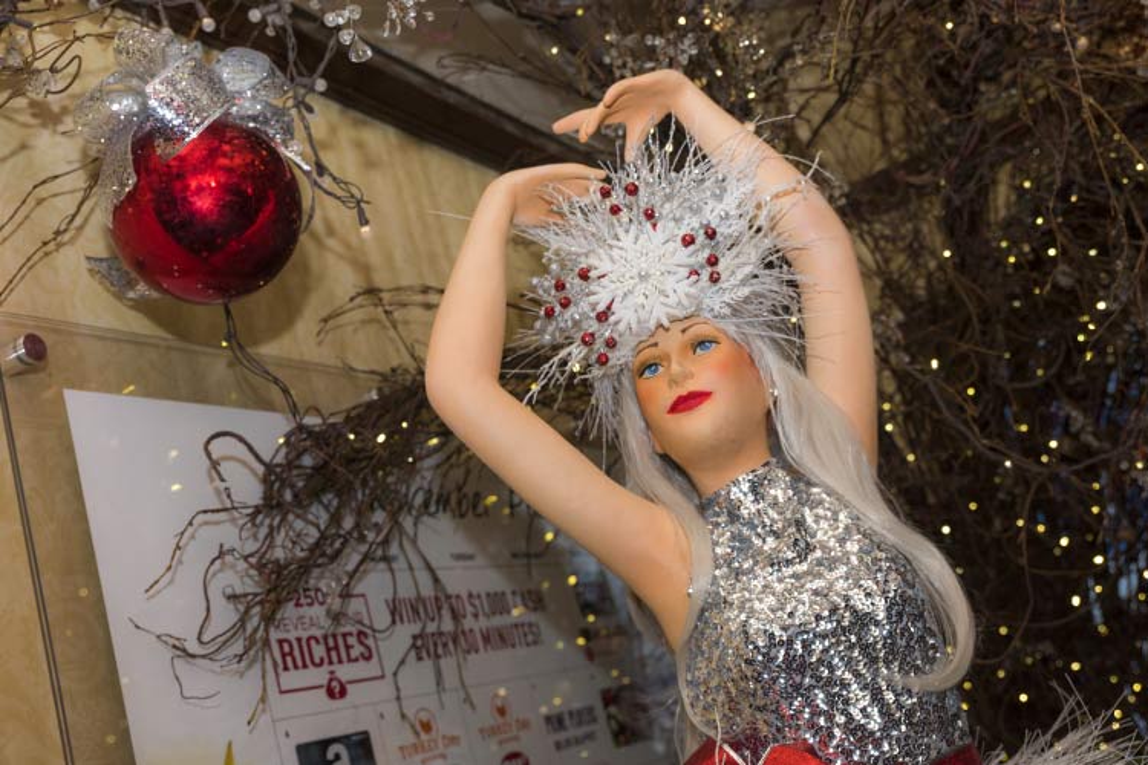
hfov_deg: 48.5
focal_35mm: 40
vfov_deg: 33.4
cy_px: 382
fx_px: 1275
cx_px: 574
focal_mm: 40
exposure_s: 1/250
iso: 800
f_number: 5
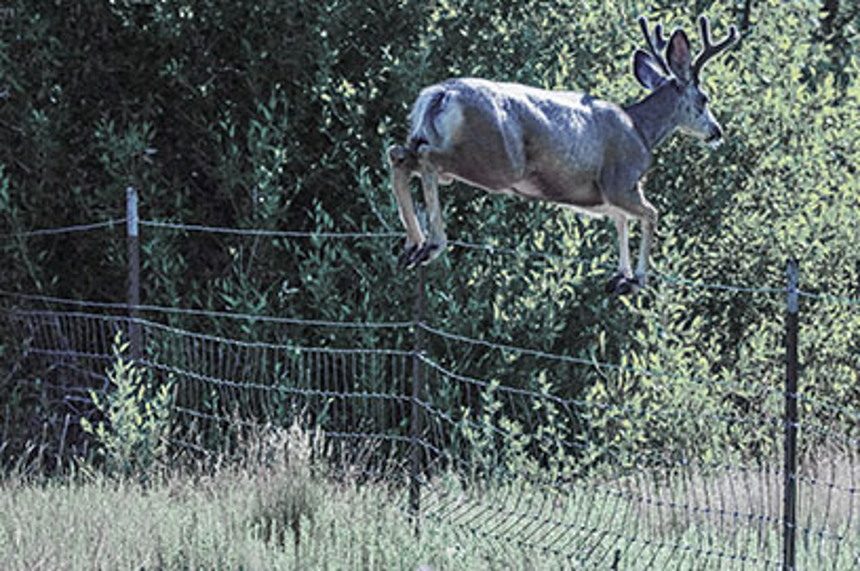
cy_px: 286
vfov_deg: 3.7
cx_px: 493
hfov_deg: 5.6
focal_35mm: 368
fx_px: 8780
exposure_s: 1/1600
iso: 2500
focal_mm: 300
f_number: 10
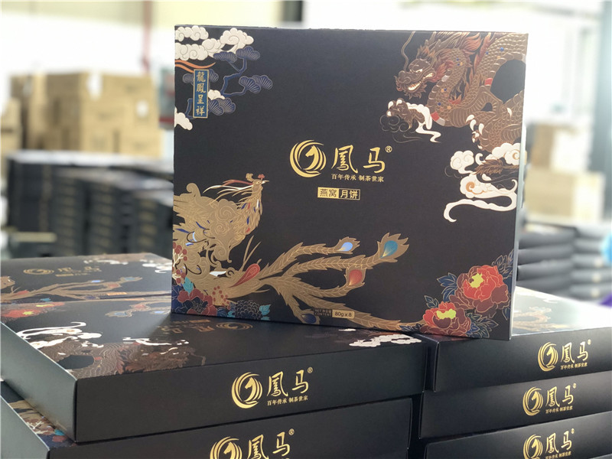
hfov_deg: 36.8
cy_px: 230
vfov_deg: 28.0
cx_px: 306
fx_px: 919
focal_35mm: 52
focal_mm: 6
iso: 200
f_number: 2.4
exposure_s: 1/8
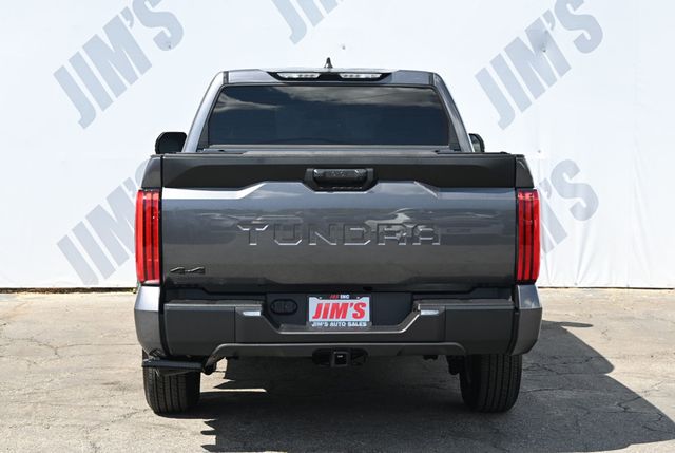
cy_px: 226
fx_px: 1239
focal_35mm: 66
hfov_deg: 30.5
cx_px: 338
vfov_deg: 20.7
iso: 320
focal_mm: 44
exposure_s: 1/250
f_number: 6
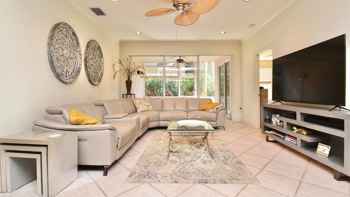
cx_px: 177
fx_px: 148
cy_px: 91
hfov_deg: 99.4
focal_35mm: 16
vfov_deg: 67.0
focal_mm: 10
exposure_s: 1/30
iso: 560
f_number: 7.1
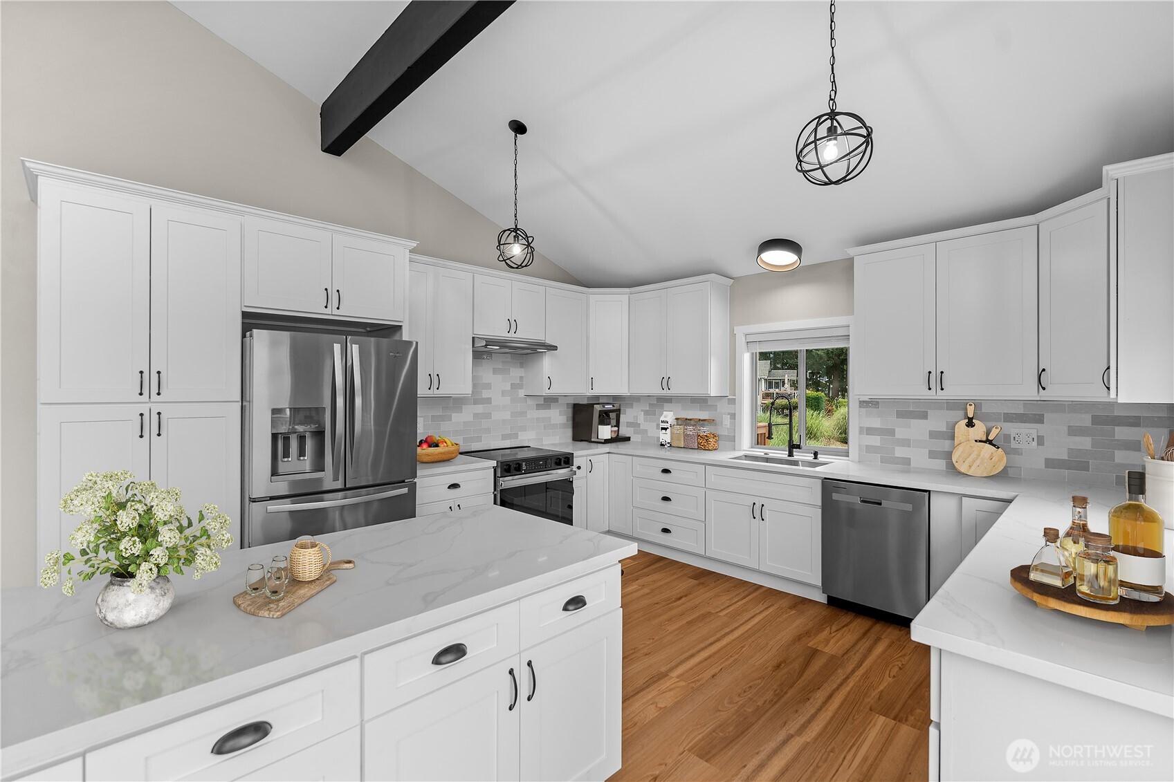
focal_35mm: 16
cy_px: 391
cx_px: 587
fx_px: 522
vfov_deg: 73.7
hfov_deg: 96.7
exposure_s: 1/15
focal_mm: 16
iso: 400
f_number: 5.6
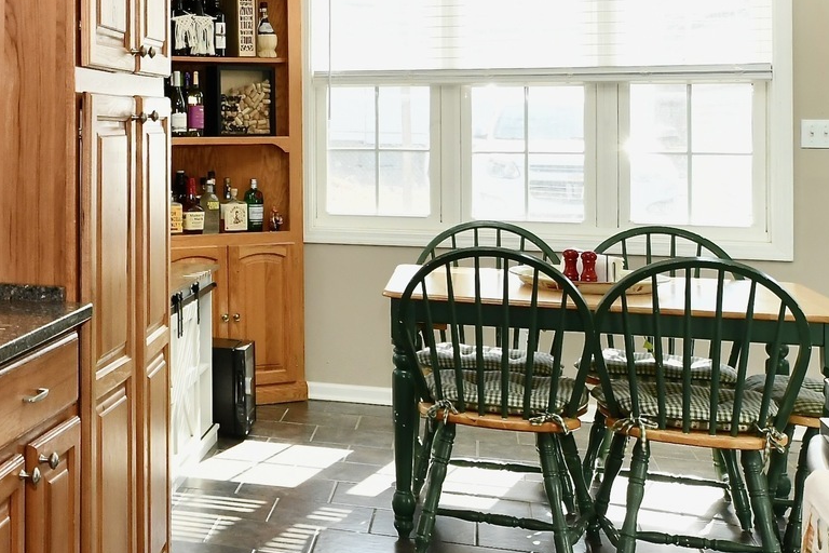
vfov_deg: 24.0
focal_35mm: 56
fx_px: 1289
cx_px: -194
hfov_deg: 29.9
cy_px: 150
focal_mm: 14
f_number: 6.3
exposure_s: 1/160
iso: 640
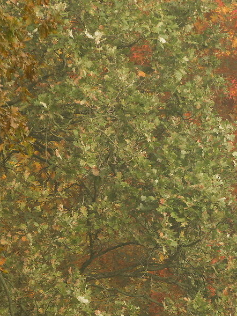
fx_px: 7209
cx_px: 314
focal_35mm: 790
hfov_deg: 1.9
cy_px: 282
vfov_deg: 2.5
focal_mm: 135
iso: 100
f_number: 8
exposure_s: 1/10
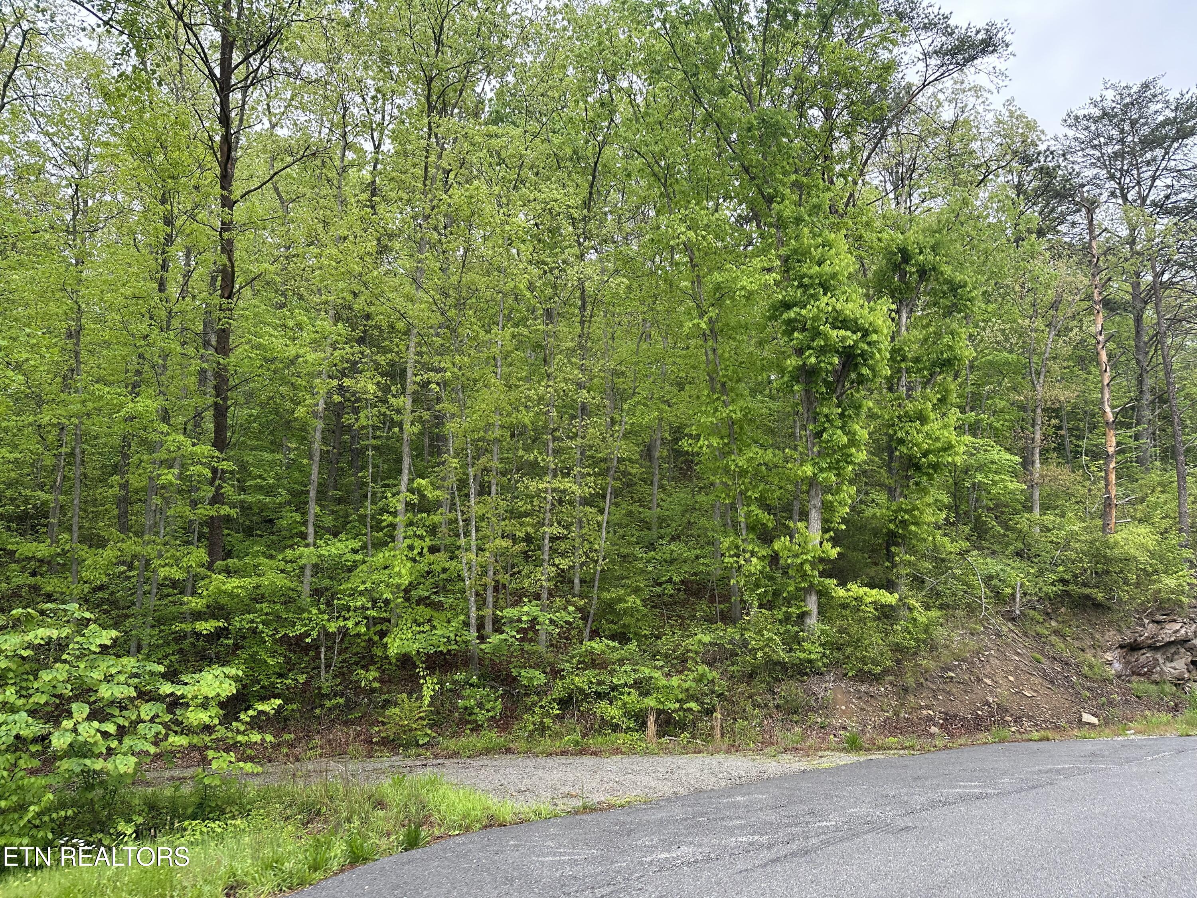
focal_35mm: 24
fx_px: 830
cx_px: 598
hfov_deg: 71.6
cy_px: 449
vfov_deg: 56.8
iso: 125
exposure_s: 1/108
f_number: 1.78
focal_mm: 6.86
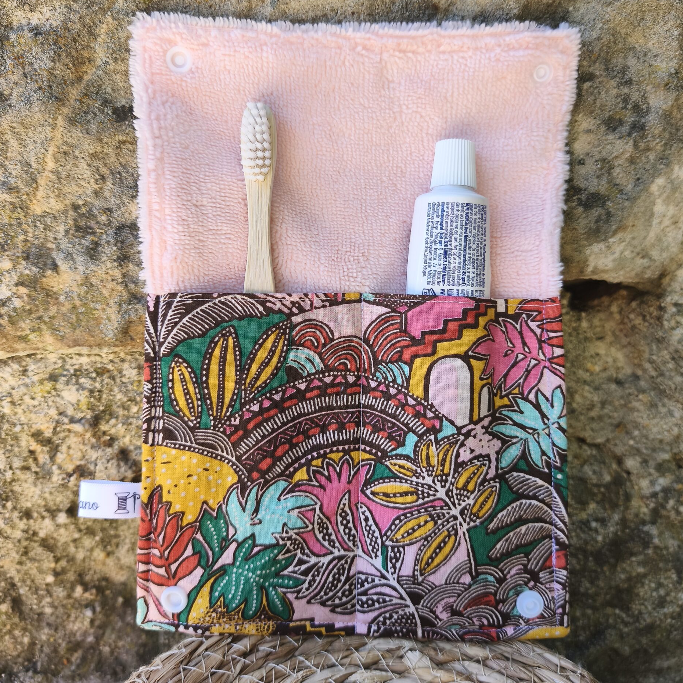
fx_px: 625
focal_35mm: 28
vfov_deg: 57.1
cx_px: 345
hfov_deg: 57.3
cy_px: 301
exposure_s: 1/99.9
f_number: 1.65
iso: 64
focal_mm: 6.18
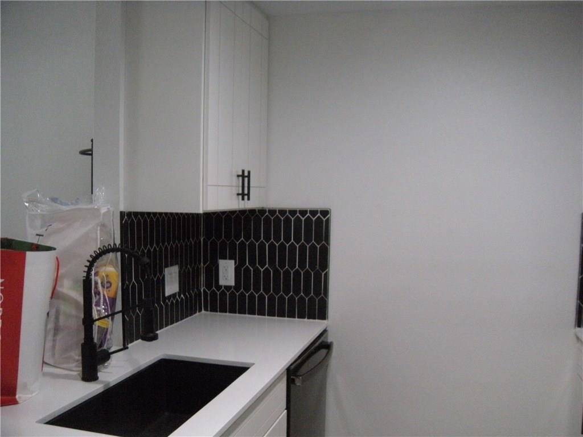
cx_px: 292
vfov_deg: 40.7
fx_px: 589
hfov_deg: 52.6
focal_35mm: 35
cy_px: 218
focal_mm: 5.9
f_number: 3.8
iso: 400
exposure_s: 1/35
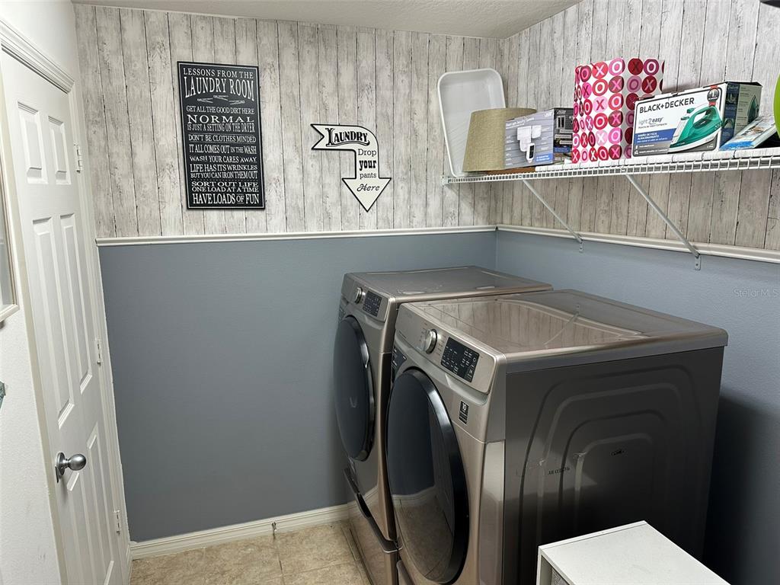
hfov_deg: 71.6
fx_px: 541
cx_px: 390
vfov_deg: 56.8
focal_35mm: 24
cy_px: 292
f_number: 1.78
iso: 160
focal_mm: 6.86
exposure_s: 1/60
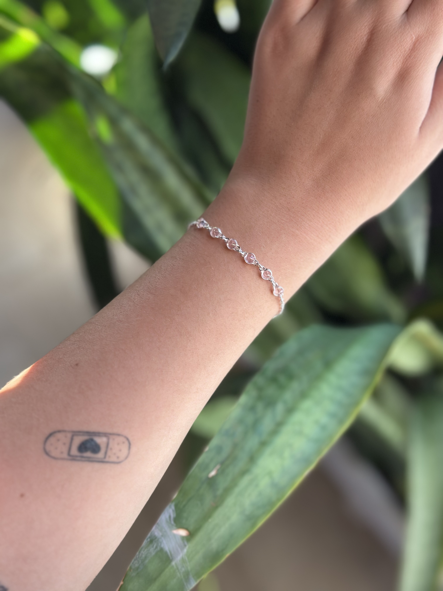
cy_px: 296
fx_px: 819
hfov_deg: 30.3
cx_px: 222
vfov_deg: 39.7
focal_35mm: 48
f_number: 1.78
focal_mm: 6.86
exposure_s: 1/125
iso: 125
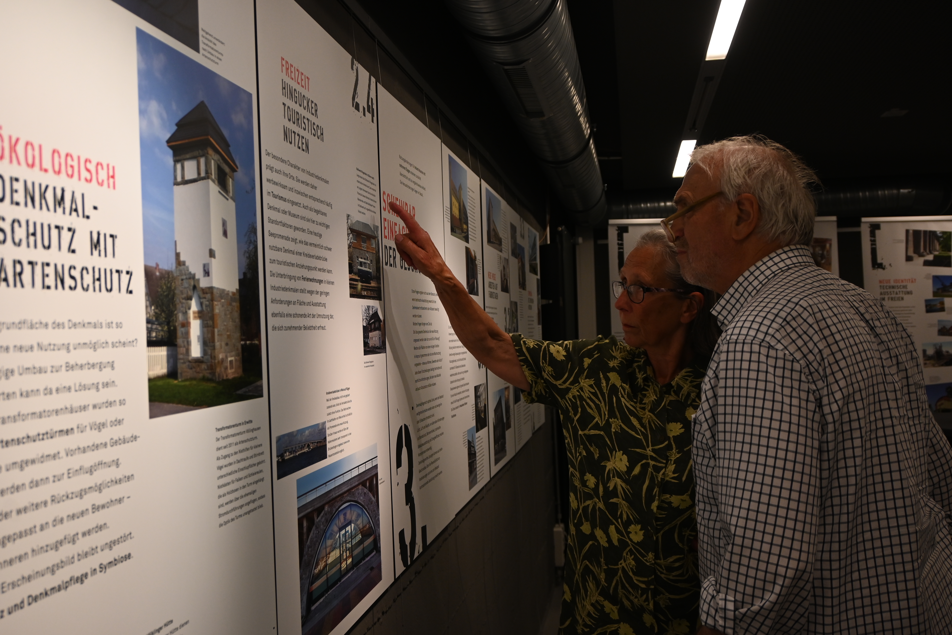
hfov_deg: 56.1
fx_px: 892
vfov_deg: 39.1
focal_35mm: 34
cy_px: 318
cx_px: 476
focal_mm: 22.5
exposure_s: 1/160
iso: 400
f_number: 4
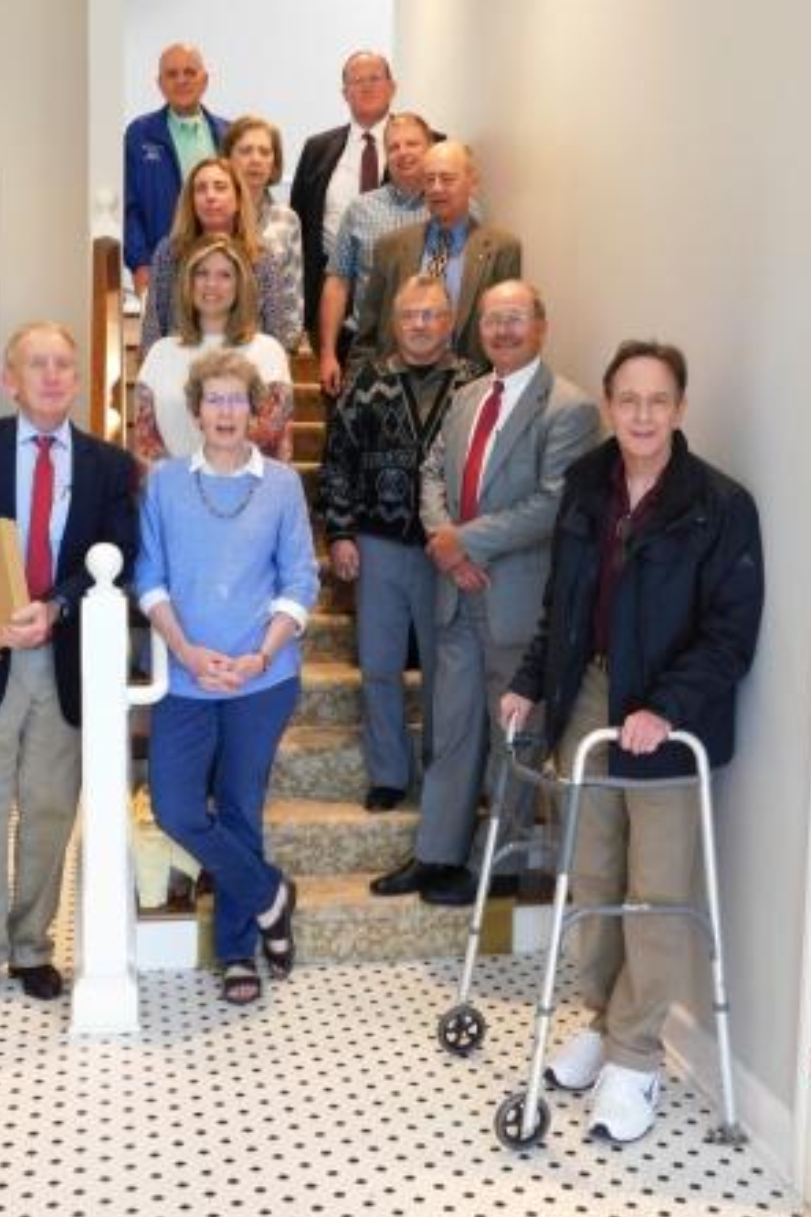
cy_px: 606
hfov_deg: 31.9
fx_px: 1419
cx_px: 359
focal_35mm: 42
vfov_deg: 46.4
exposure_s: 1/30
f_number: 3.6
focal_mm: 7.1
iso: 320
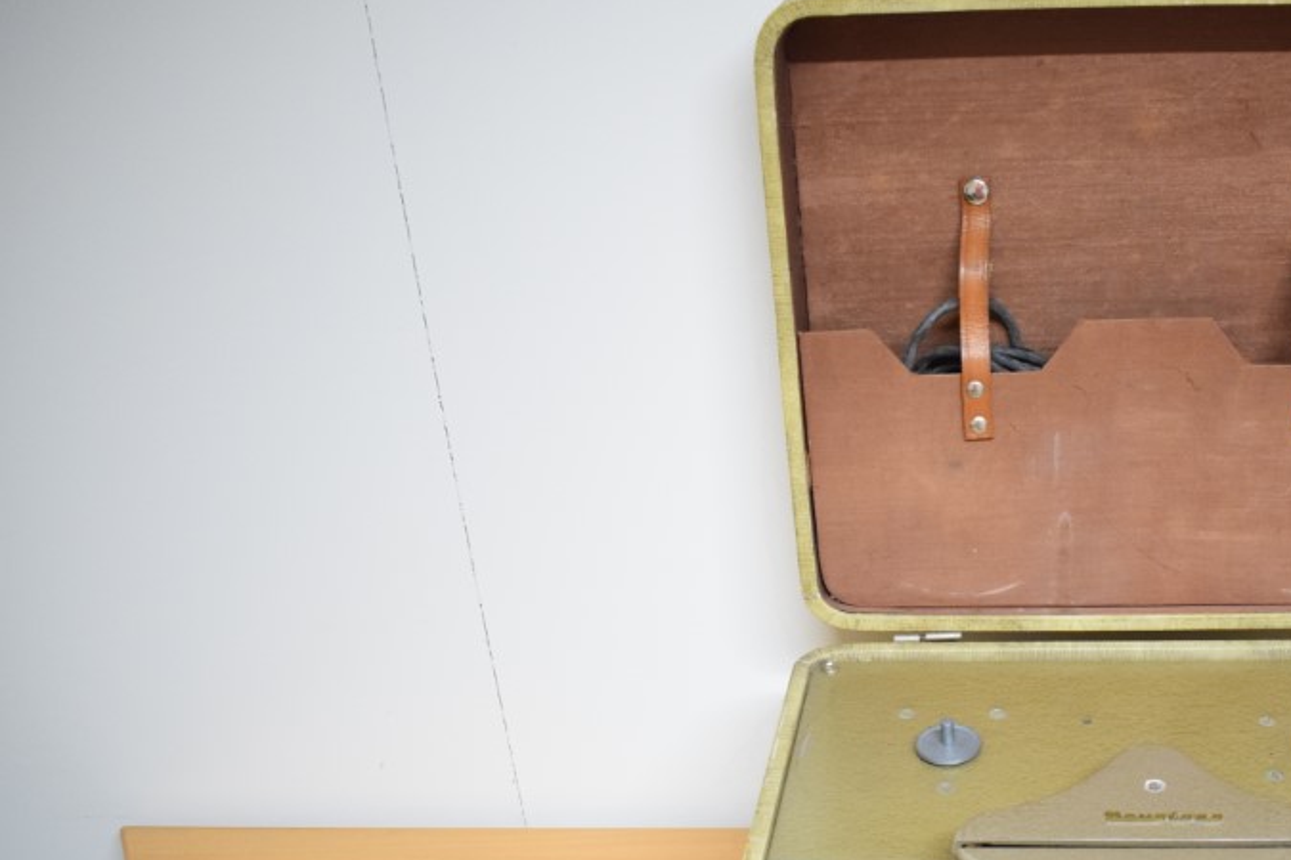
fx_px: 1721
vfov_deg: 27.5
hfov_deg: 39.7
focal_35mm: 48
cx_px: 1002
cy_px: 680
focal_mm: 20
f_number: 4
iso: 2000
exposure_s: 1/125
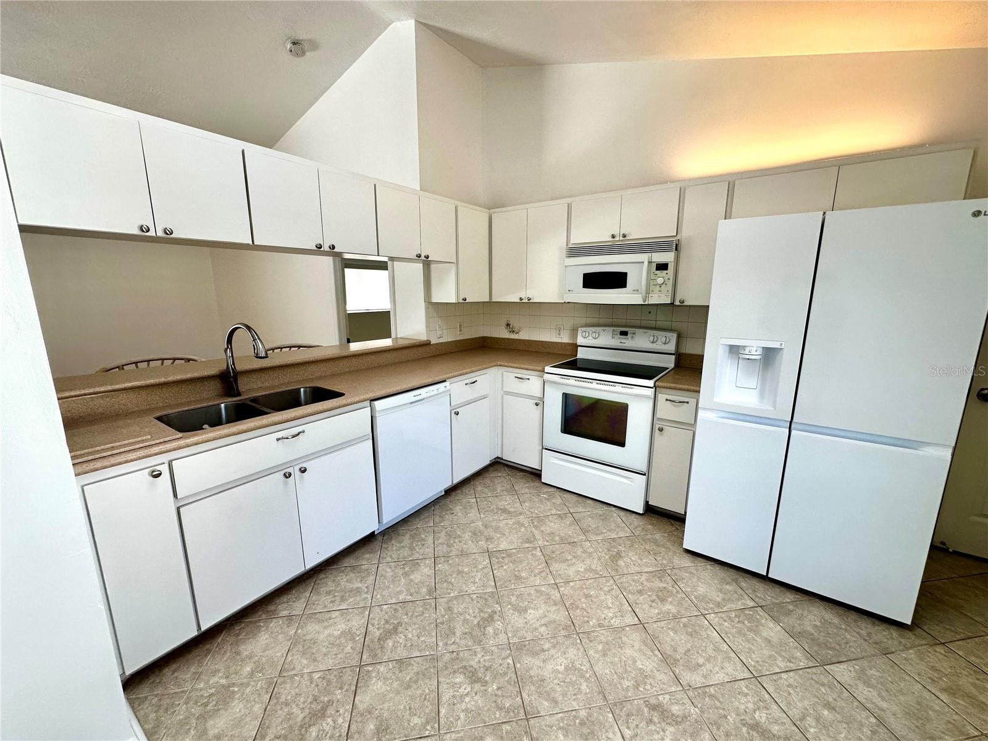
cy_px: 370
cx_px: 494
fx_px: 400
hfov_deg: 102.1
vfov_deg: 85.7
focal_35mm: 14
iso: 100
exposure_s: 1/120
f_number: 2.2
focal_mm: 2.22
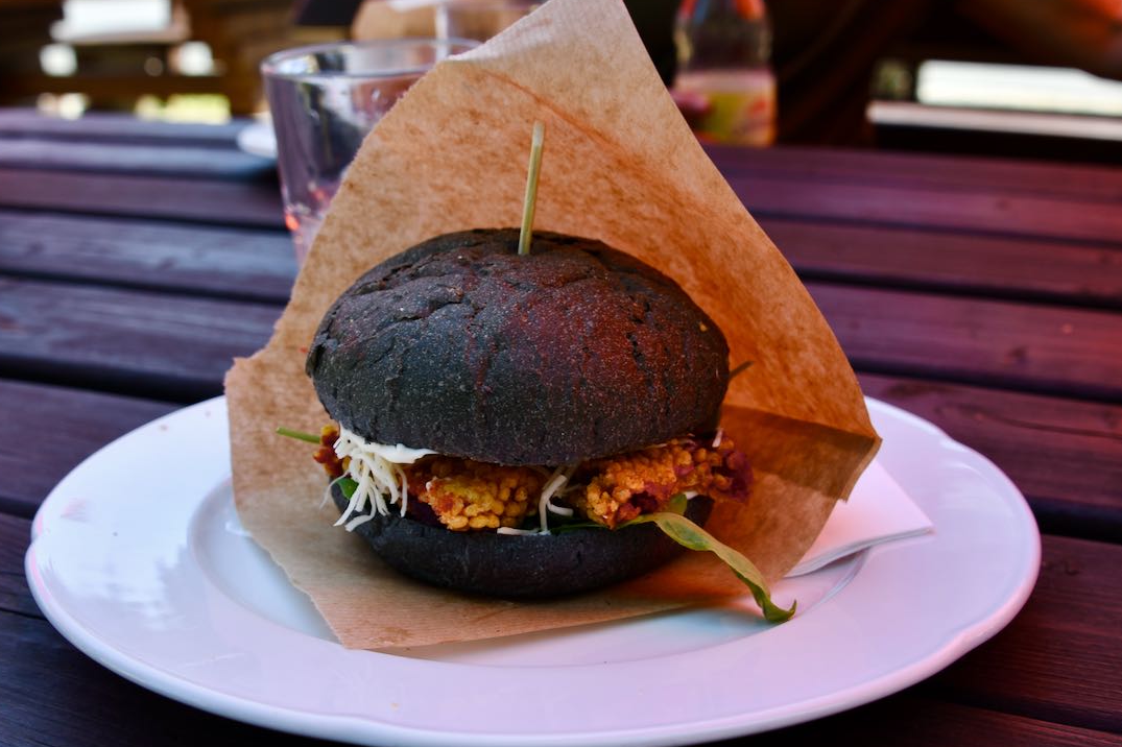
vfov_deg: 31.2
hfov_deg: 45.4
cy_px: 368
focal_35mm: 43
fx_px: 1340
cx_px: 559
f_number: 6.3
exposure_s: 1/250
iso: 200
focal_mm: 28
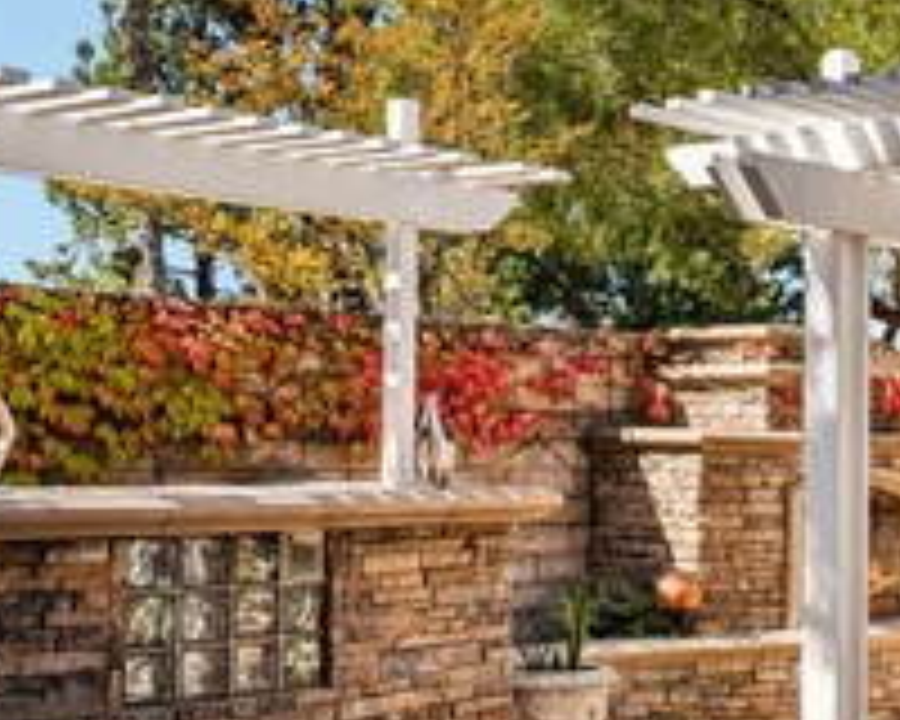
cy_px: 448
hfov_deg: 25.7
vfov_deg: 23.1
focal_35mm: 66
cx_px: 1084
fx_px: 1758
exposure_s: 1/160
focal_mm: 22
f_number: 8
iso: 100
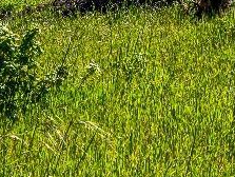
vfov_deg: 6.2
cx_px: 161
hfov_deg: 8.7
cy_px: -313
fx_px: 1537
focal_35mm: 226
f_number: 11
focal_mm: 35
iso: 320
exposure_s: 1/1250
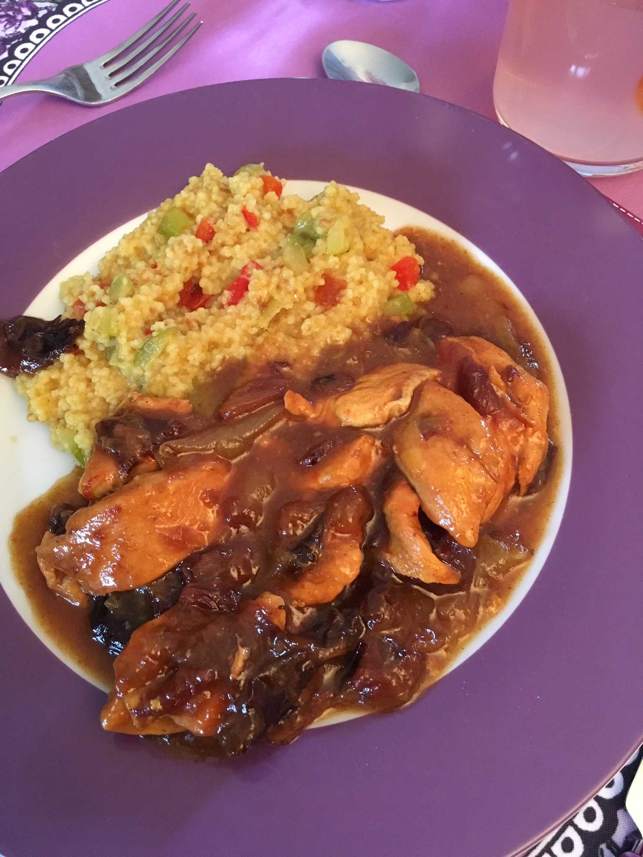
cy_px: 428
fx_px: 718
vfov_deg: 61.7
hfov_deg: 48.2
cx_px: 322
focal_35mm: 29
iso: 200
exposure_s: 1/17
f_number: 2.2
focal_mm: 4.15
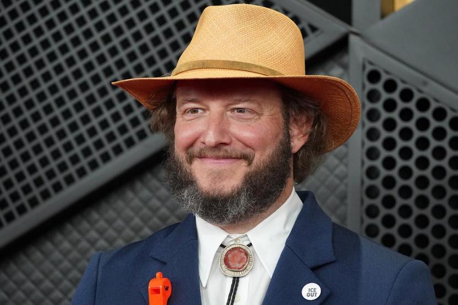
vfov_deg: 8.2
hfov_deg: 12.2
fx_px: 2138
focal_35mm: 168
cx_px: 229
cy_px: 152
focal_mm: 168
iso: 5000
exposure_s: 1/500
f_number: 5.6
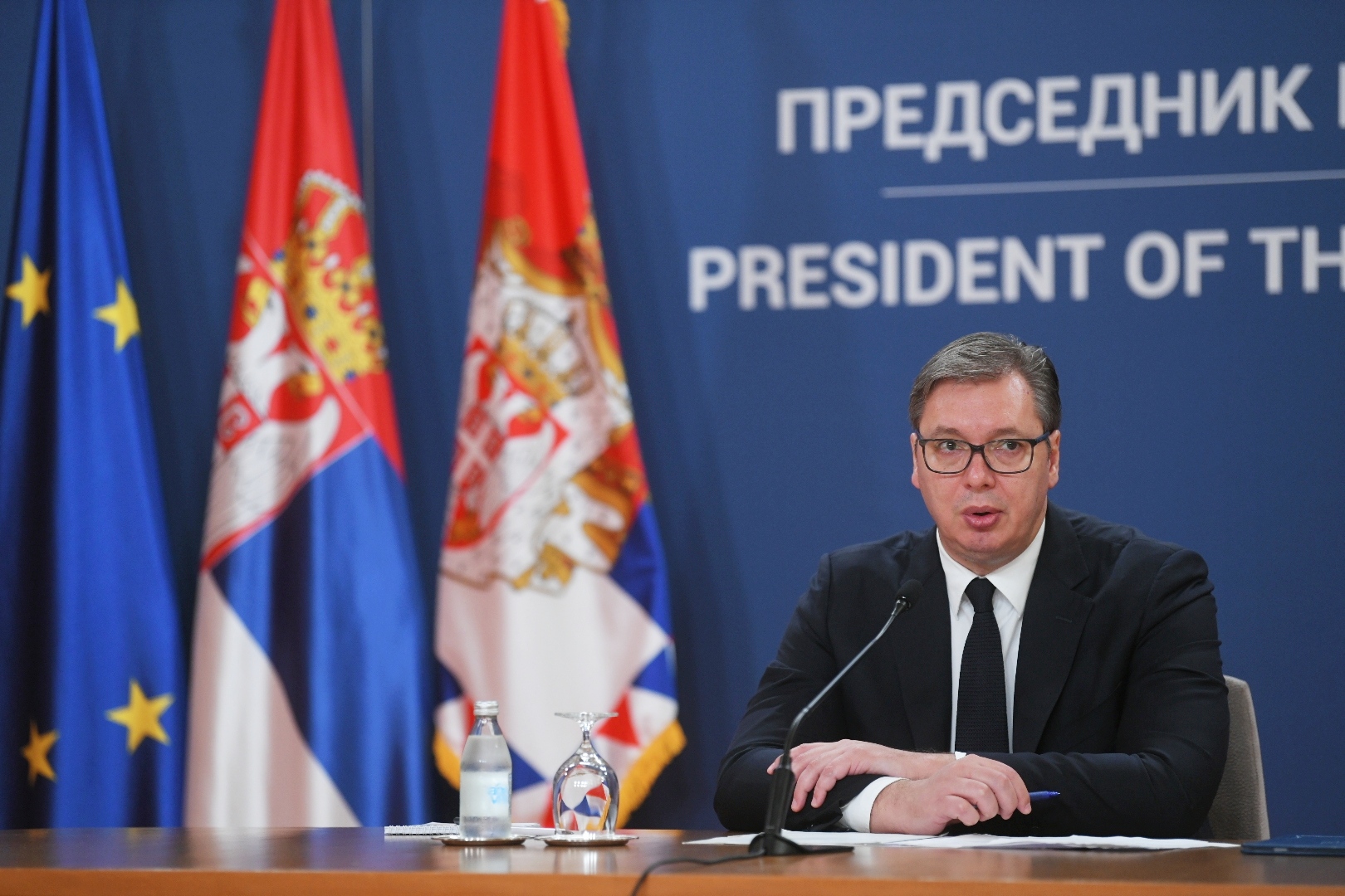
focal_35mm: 150
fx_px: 5604
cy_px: 448
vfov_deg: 9.1
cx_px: 672
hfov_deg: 13.7
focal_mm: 150
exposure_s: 1/400
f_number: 2.8
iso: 1600
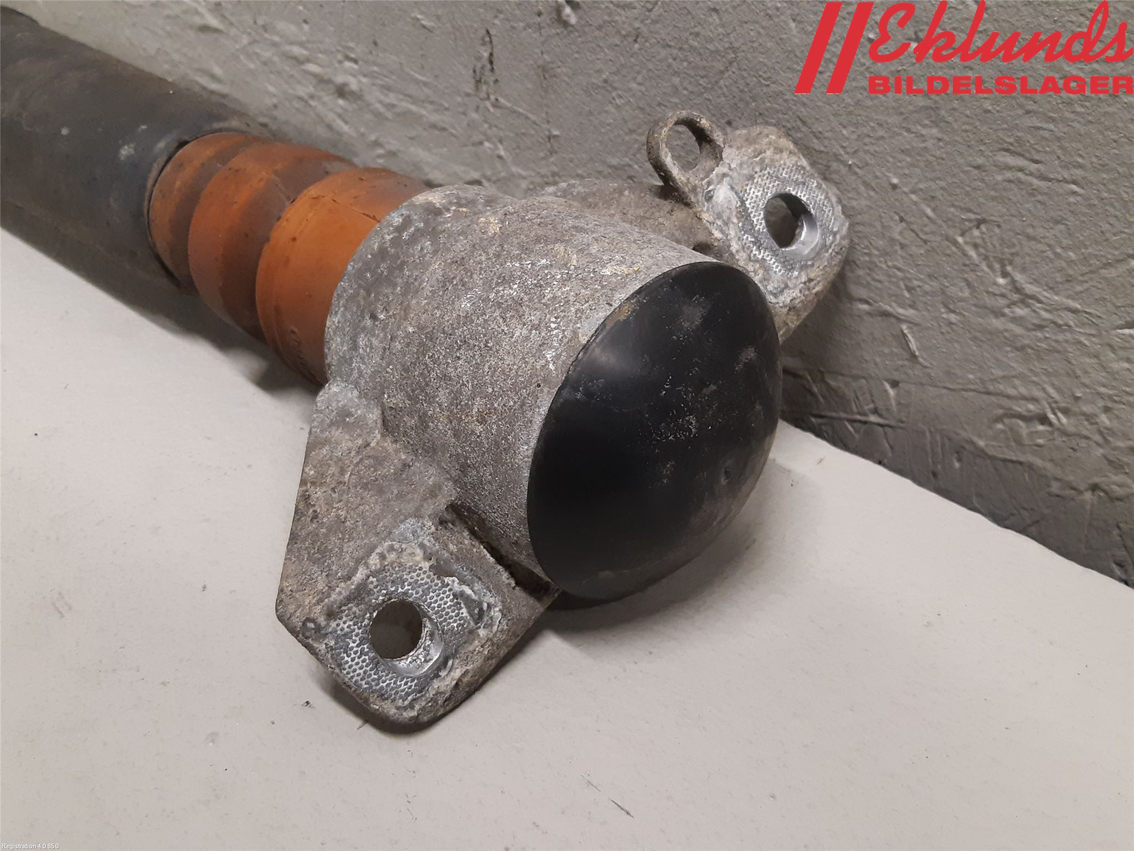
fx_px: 852
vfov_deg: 53.1
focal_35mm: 26
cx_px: 567
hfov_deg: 67.3
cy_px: 426
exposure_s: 1/50
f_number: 1.7
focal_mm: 3.93
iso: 200
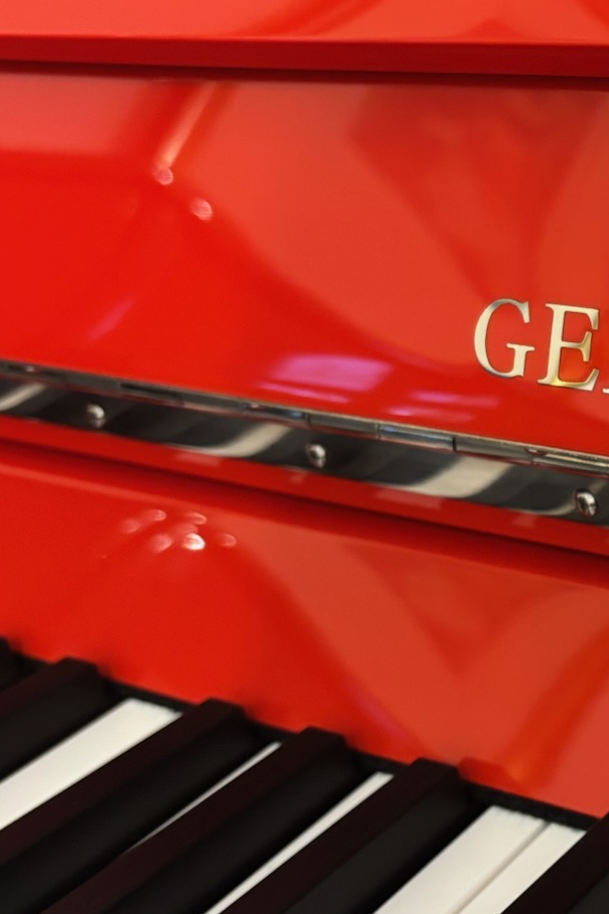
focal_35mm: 61
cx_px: 820
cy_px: 510
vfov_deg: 32.9
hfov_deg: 20.1
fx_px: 1548
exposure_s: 1/33
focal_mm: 5.96
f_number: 1.6
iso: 400
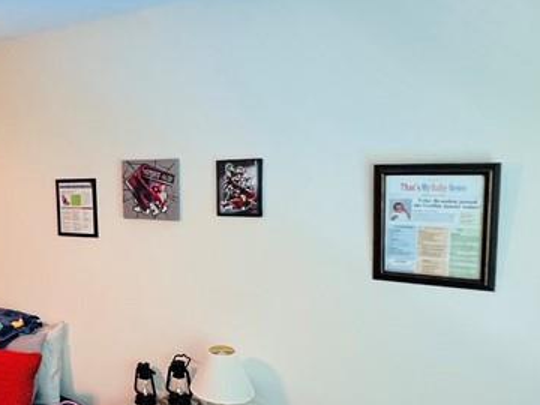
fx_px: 577
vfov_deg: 38.6
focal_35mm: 37
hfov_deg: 41.0
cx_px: -44
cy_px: 237
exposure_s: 1/60
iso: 250
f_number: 1.8
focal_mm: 1.57
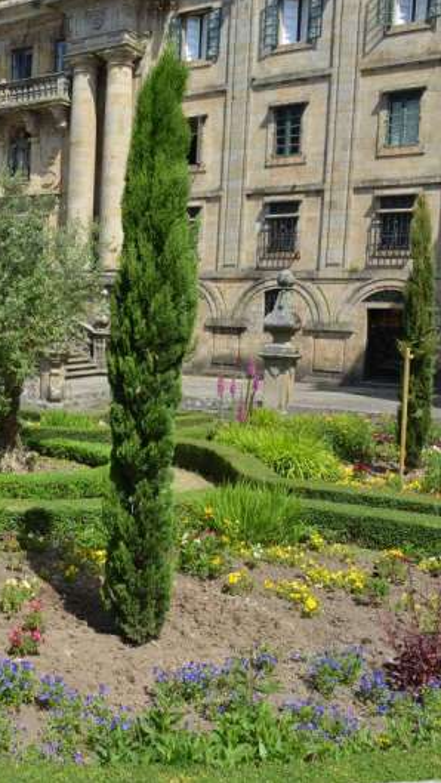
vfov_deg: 52.8
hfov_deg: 29.5
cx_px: 16
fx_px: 789
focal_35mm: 38
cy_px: 391
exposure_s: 1/80
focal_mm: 24
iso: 125
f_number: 13
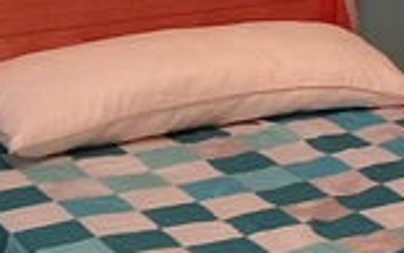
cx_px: 464
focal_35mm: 153
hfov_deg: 13.4
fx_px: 1685
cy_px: -107
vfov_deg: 8.4
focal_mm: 4.04
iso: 4824
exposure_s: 1/20
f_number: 1.8
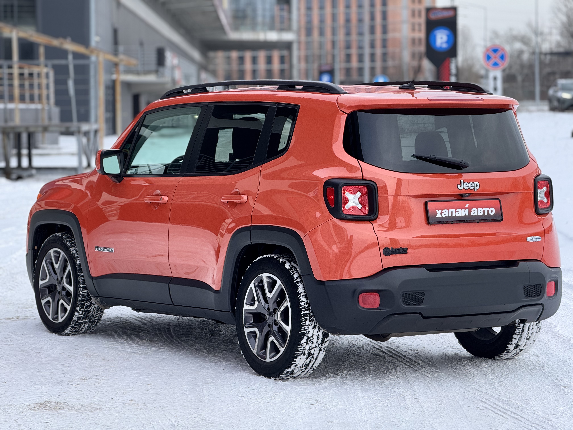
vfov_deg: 12.3
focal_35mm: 120
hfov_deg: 16.4
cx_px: 286
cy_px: 215
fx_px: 1986
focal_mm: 15.66
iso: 50
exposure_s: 1/230
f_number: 2.8
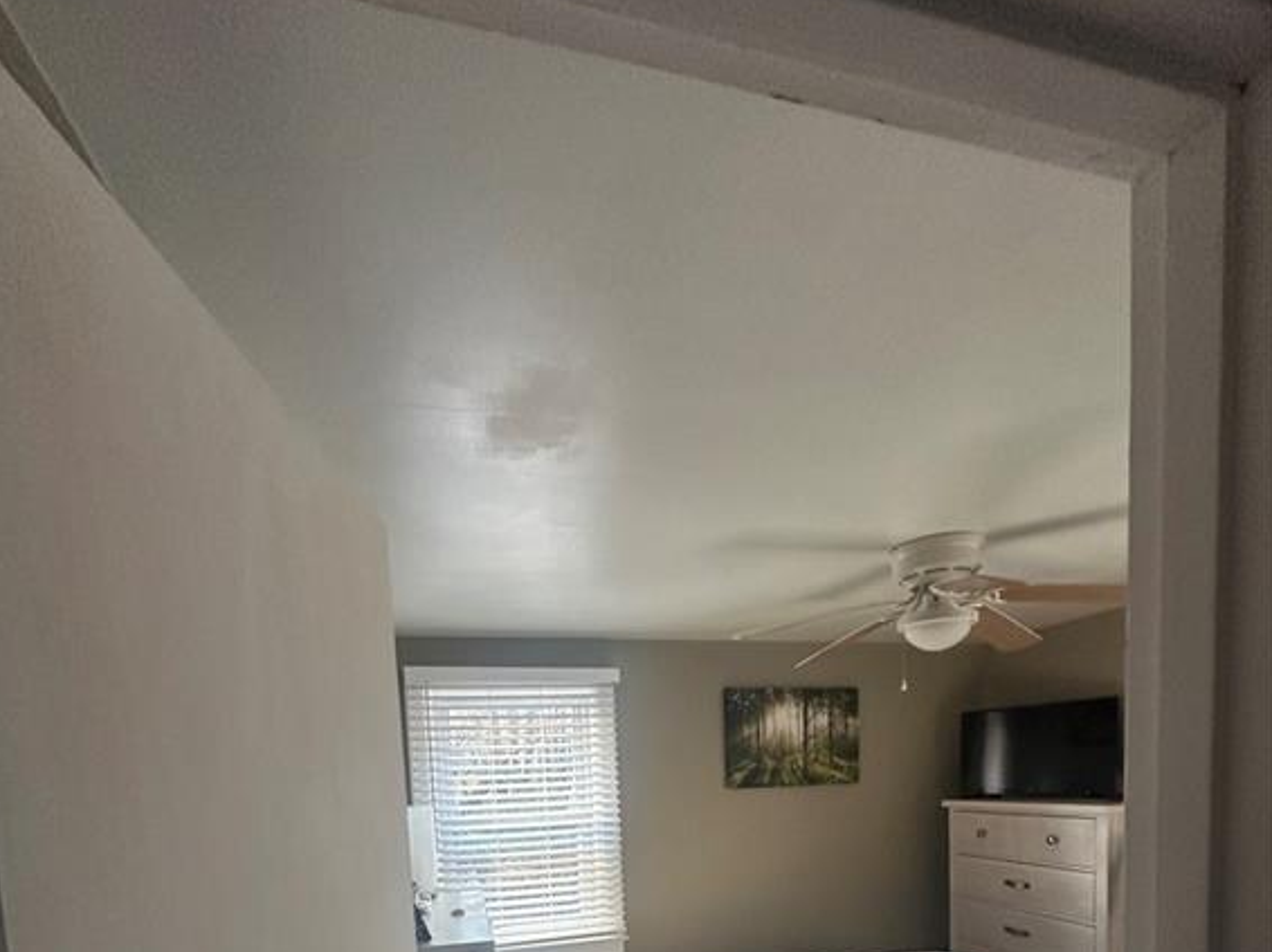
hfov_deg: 84.7
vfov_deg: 59.5
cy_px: 837
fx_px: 698
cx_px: 629
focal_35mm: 19
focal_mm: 2.22
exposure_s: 1/84
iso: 320
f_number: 2.2
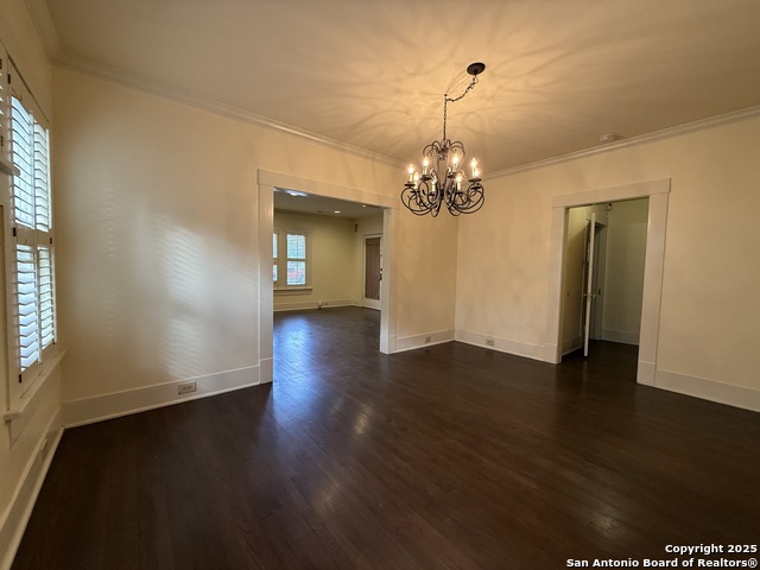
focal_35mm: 14
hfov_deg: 102.1
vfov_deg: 85.7
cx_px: 380
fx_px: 307
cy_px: 285
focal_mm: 2.22
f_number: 2.2
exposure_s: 1/120
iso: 320
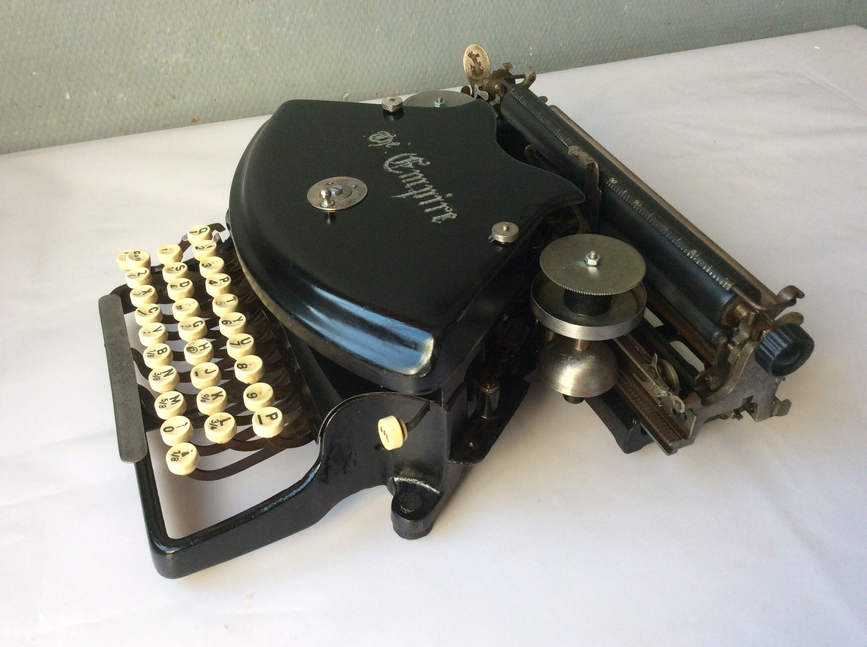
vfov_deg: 44.1
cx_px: 434
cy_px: 324
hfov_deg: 56.9
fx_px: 800
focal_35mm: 32
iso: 50
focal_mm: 3.3
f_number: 2.4
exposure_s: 1/100
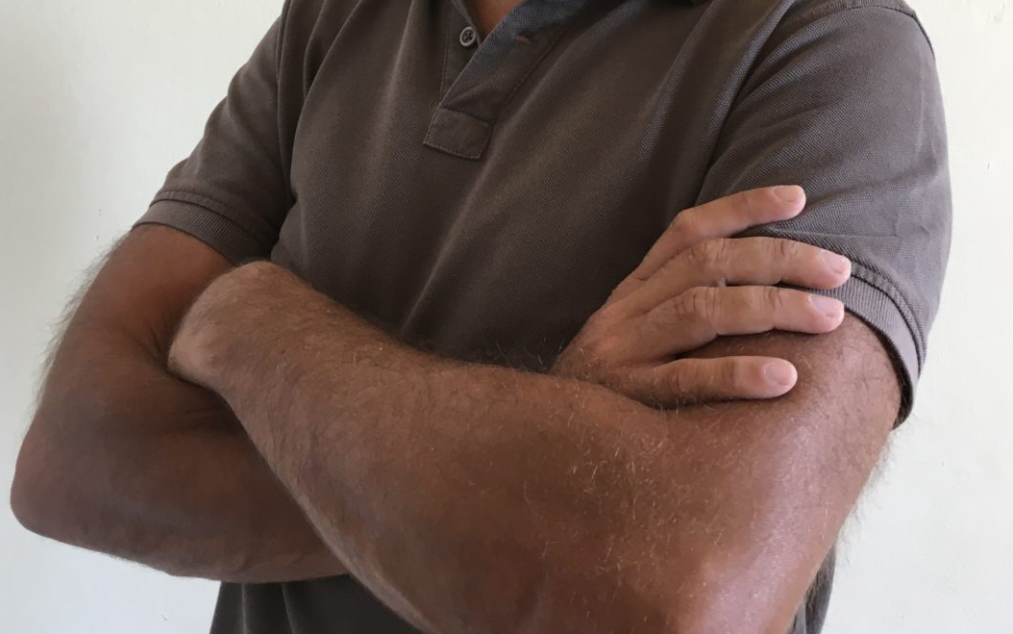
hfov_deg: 47.2
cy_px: 52
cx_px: 502
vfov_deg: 29.2
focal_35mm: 42
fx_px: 1160
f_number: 2.2
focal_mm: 4.15
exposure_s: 1/33
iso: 64
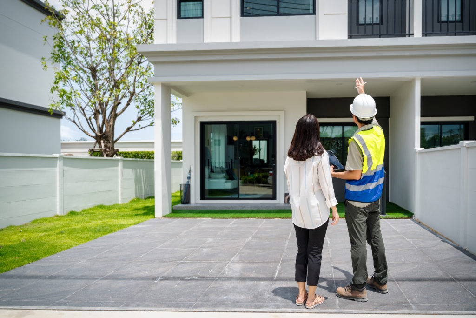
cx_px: 238
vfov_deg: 53.1
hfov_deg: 73.7
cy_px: 159
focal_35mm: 24
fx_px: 317
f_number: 2.8
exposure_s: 1/3200
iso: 160
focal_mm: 24
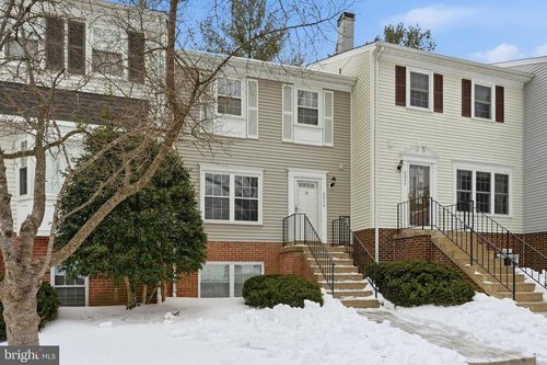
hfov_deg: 86.3
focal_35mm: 19
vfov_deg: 64.0
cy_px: 182
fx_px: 292
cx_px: 274
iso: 400
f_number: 11
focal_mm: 19.2
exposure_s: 1/8000
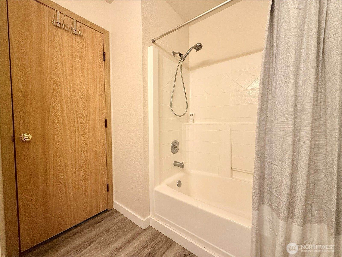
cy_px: 128
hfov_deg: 102.1
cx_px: 171
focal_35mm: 14
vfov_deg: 85.7
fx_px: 138
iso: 250
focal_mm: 2.22
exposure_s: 1/120
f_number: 2.2
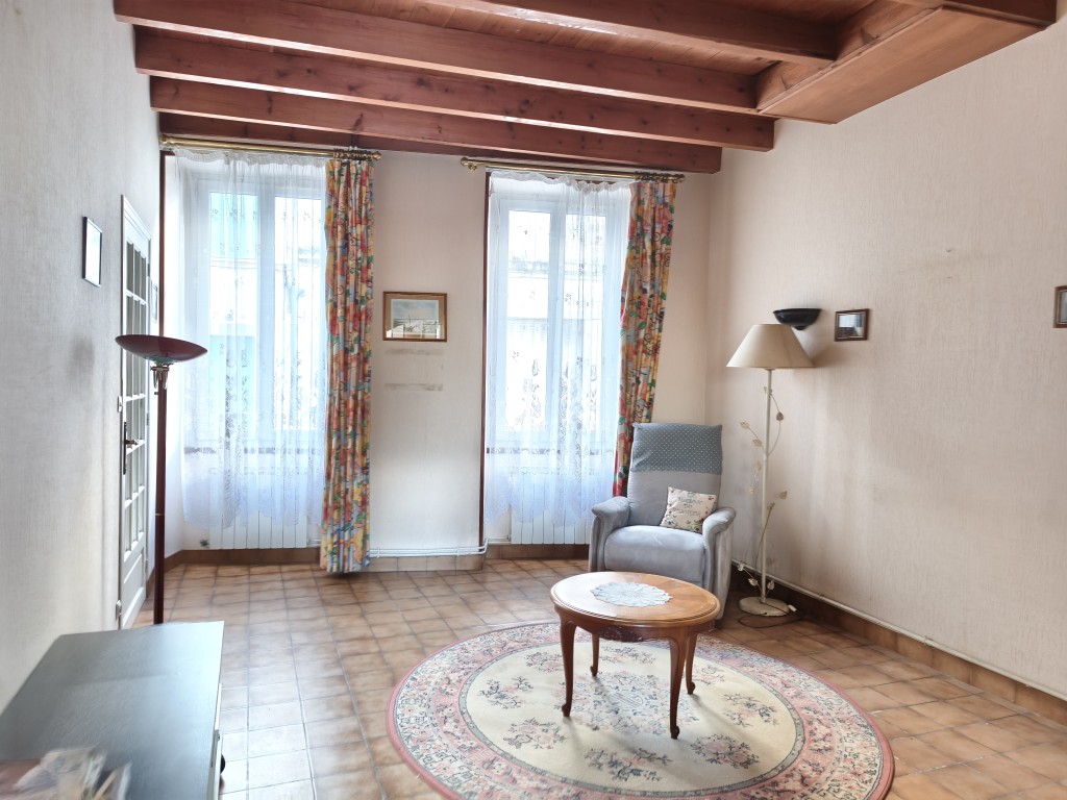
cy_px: 400
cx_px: 534
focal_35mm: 23
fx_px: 709
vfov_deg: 58.9
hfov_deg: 73.9
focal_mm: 6.45
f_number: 1.62
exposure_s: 1/25
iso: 1250
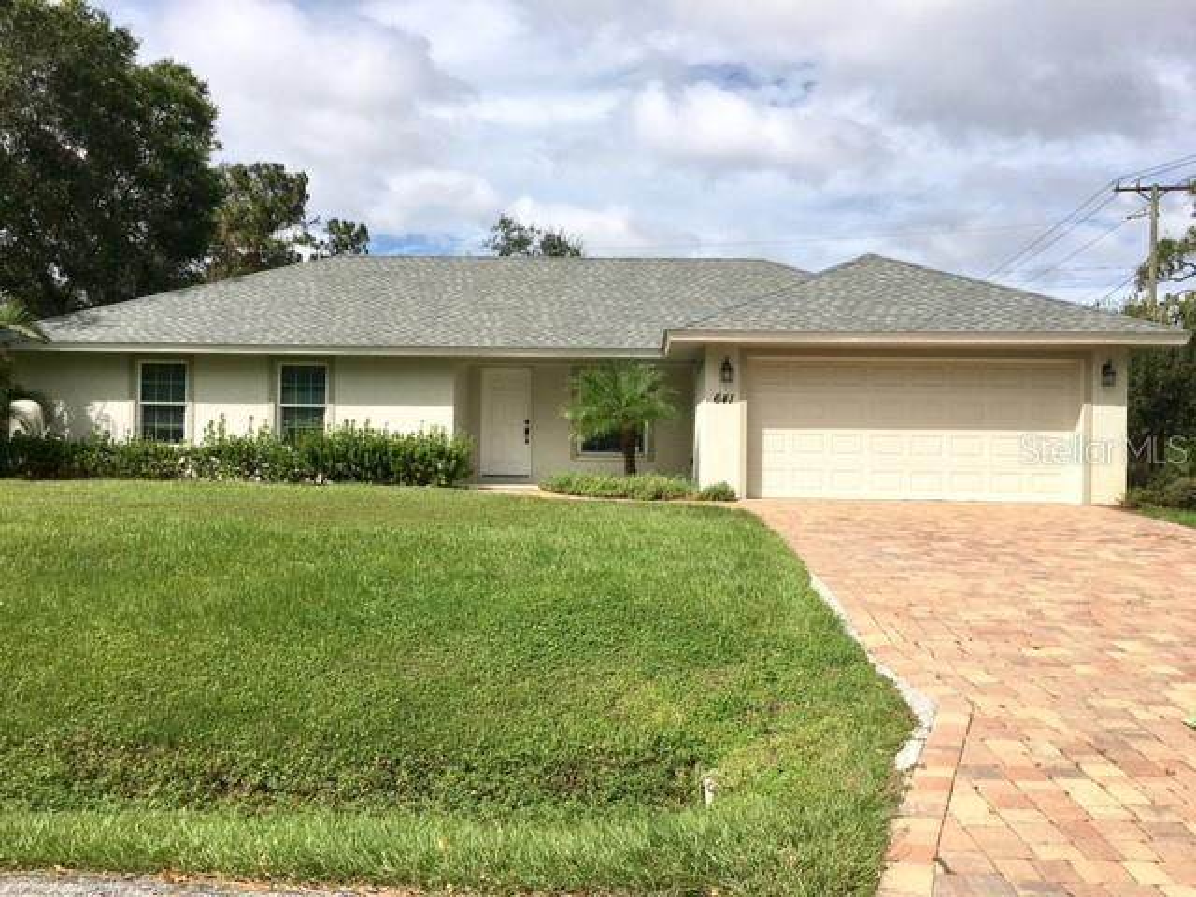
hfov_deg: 61.7
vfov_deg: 48.2
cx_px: 598
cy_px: 448
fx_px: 1002
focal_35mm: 29
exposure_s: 1/2653
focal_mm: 4.15
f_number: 2.2
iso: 25
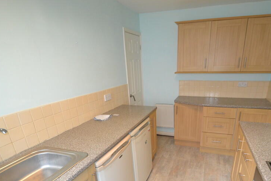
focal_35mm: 21
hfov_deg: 79.9
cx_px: 167
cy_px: 123
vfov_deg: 58.0
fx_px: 158
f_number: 3.5
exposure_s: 1/60
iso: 900
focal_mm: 10
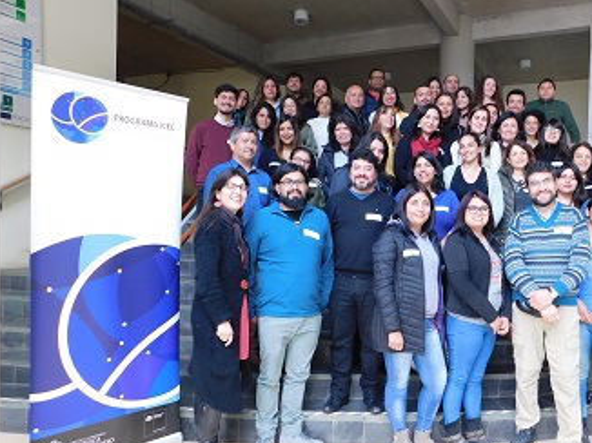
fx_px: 513
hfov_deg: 59.0
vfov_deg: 46.7
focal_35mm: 30
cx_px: 379
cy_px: 245
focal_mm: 4
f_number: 3
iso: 125
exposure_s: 1/40
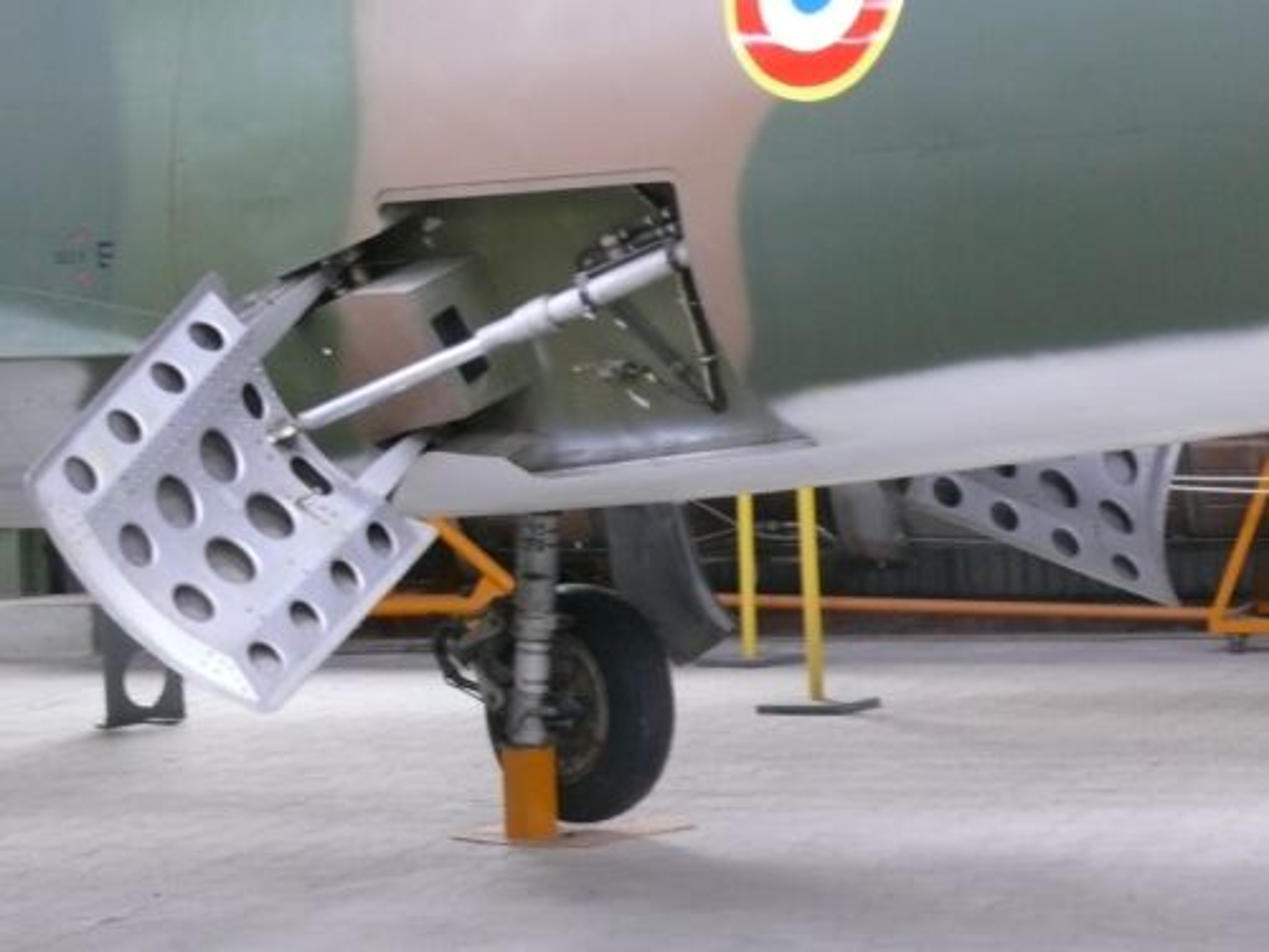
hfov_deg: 17.1
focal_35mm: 115
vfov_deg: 12.9
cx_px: 634
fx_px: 4216
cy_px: 476
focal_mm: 17.1
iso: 320
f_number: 3.2
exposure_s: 1/30
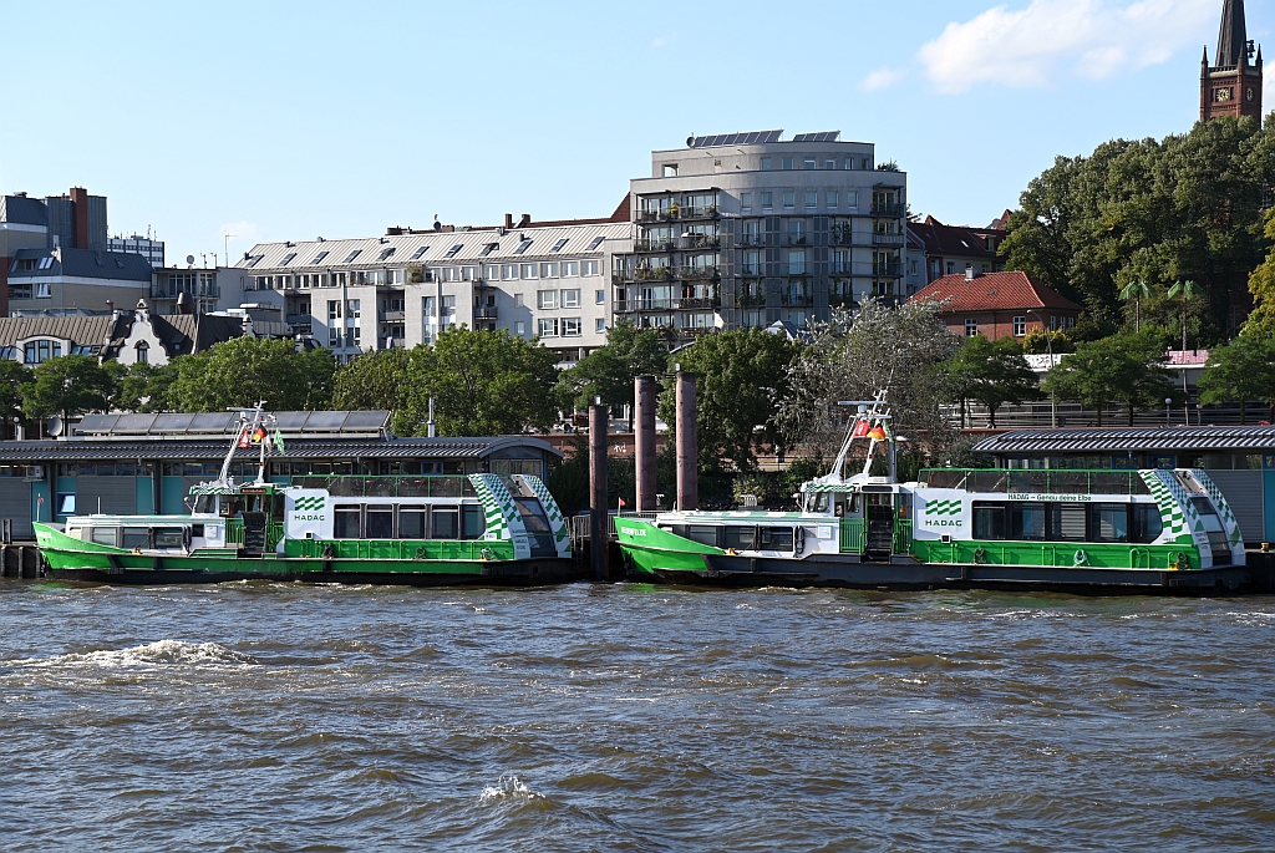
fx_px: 3262
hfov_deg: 22.1
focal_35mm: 92
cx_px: 638
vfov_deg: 14.9
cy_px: 426
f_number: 5
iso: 100
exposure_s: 1/400
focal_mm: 92
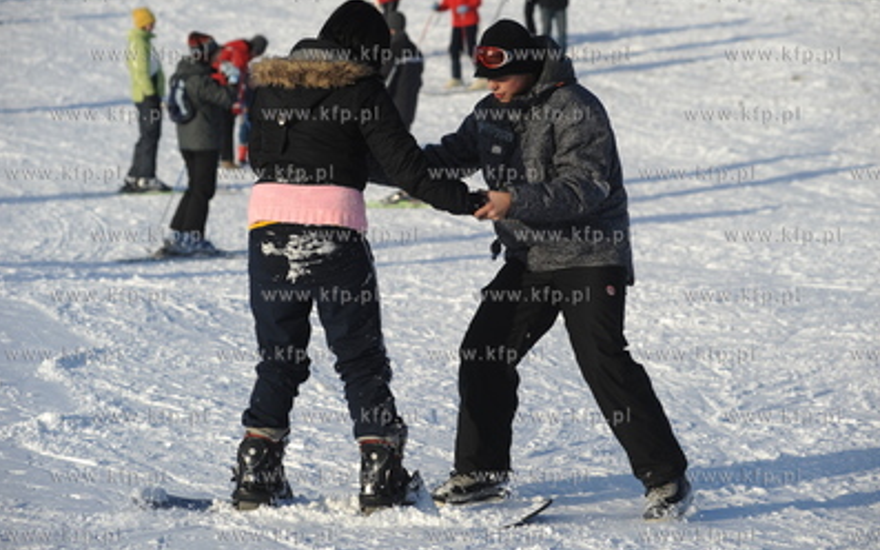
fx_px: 2949
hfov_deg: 17.0
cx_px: 439
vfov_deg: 10.6
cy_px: 264
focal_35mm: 123
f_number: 5
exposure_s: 1/800
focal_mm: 120
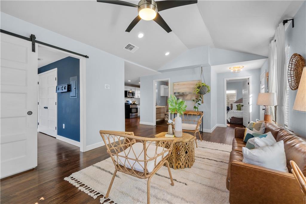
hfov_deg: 100.4
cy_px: 102
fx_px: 127
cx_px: 153
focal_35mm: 15
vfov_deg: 77.3
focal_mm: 10
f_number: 8
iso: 400
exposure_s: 1/30
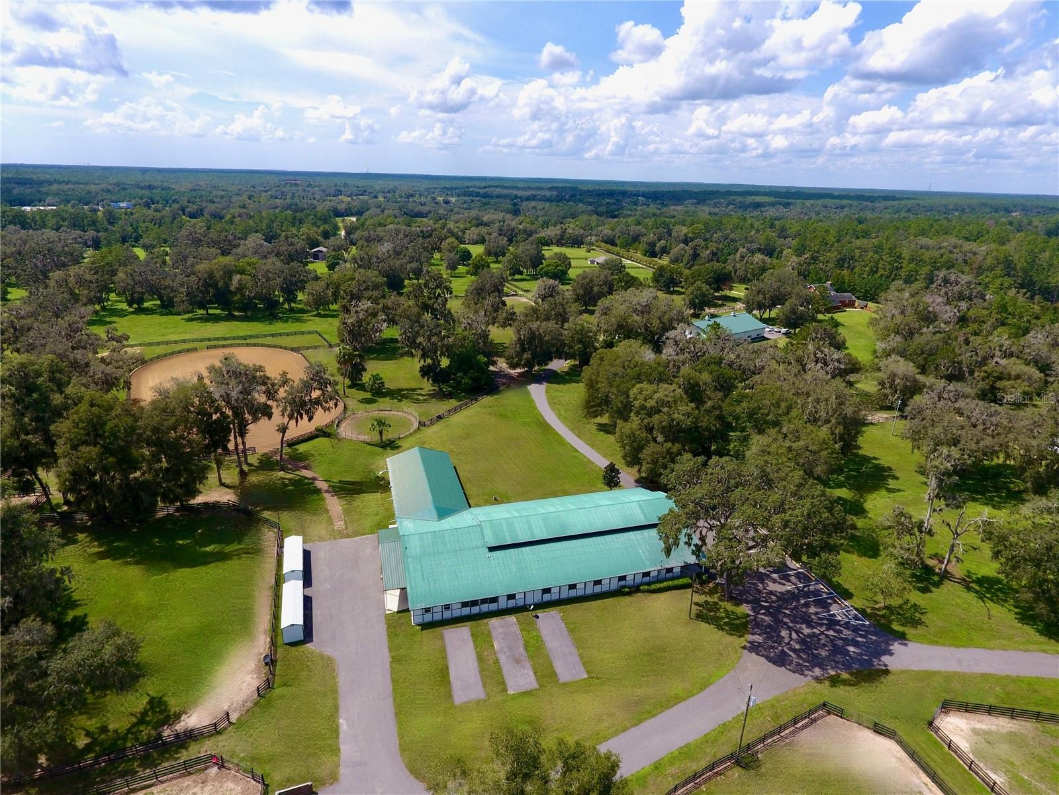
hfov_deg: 81.7
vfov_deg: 66.0
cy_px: 398
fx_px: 612
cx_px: 530
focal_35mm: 20
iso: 100
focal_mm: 3.61
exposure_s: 1/986
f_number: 2.8
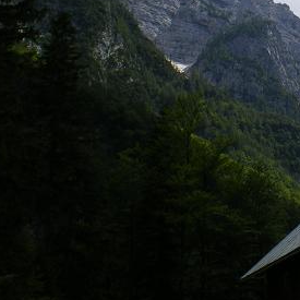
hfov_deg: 18.8
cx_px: 347
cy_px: 93
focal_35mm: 88
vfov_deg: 19.6
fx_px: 863
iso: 64
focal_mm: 6.3
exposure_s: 1/500
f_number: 4.6
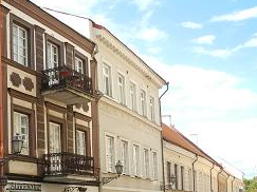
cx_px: 40
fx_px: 438
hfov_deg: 31.6
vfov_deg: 23.8
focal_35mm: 59
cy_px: 190
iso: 100
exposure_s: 1/500
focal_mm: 6
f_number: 2.8
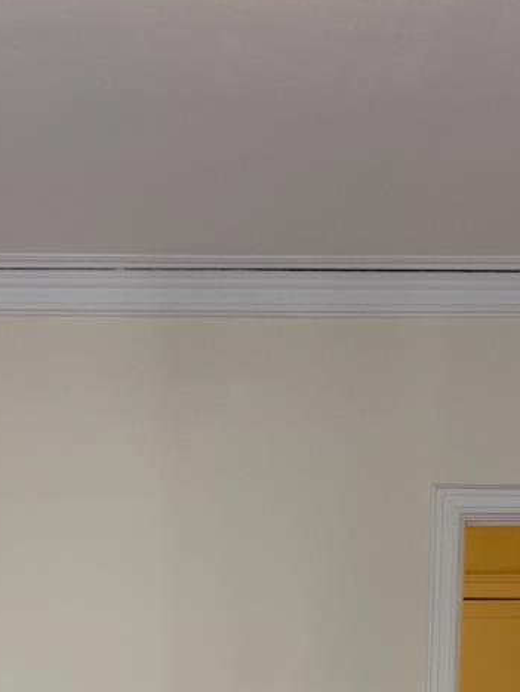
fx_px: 1540
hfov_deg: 19.1
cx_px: 147
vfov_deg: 23.4
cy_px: 808
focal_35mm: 77
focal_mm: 6.76
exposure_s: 1/120
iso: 80
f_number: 1.78
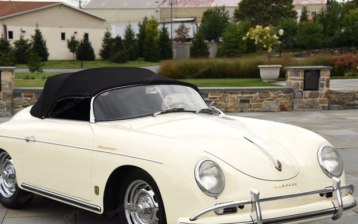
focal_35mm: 86
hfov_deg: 24.1
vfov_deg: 15.2
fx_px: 839
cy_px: 147
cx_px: 165
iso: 800
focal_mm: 68
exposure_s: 1/1250
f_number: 9
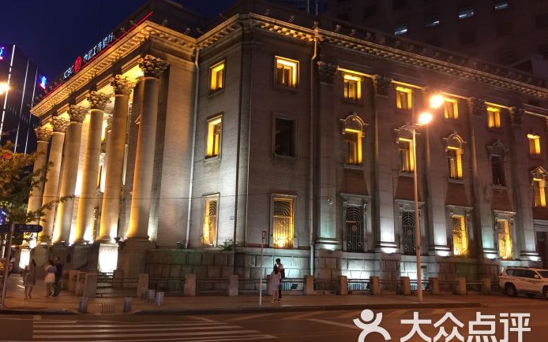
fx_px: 463
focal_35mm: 31
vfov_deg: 40.6
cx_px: 275
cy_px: 162
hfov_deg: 61.2
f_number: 2.2
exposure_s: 1/17
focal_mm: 4.15
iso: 125
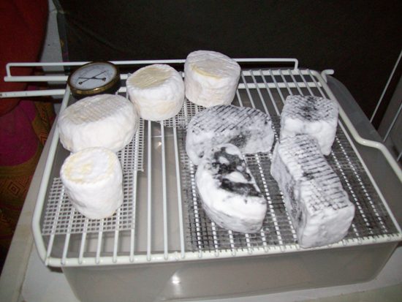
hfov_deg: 51.3
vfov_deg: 39.7
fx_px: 418
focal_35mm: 36
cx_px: 201
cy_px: 151
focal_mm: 6
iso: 200
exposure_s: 1/64
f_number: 2.7
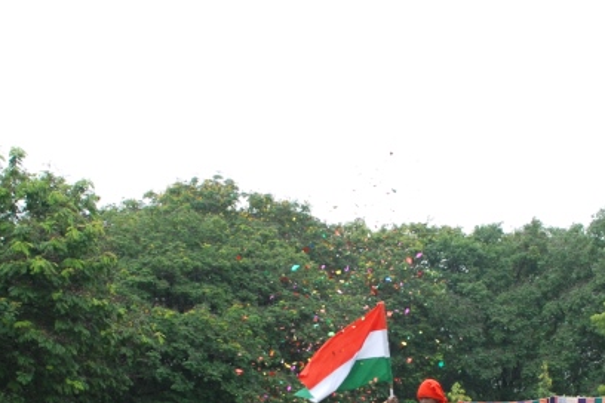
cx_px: 445
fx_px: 1395
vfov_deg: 16.2
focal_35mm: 83
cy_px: 364
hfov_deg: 24.2
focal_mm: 22
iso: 320
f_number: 5.6
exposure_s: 1/125
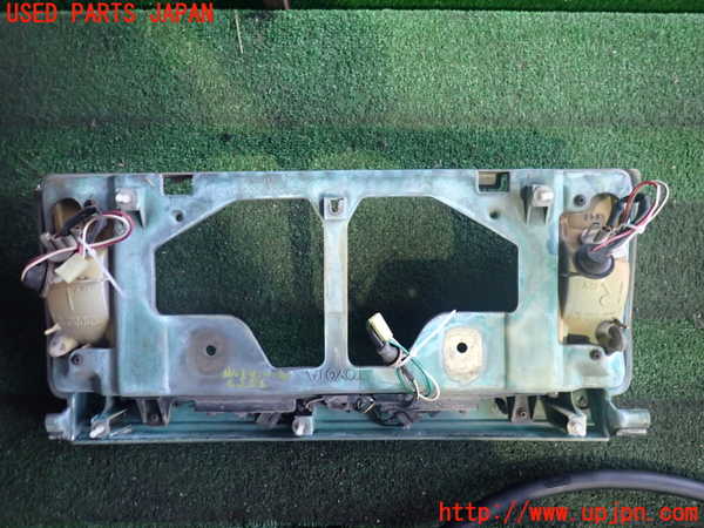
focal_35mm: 25
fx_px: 508
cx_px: 352
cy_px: 264
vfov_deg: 54.9
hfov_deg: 69.4
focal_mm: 4.5
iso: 500
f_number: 2
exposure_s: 1/30
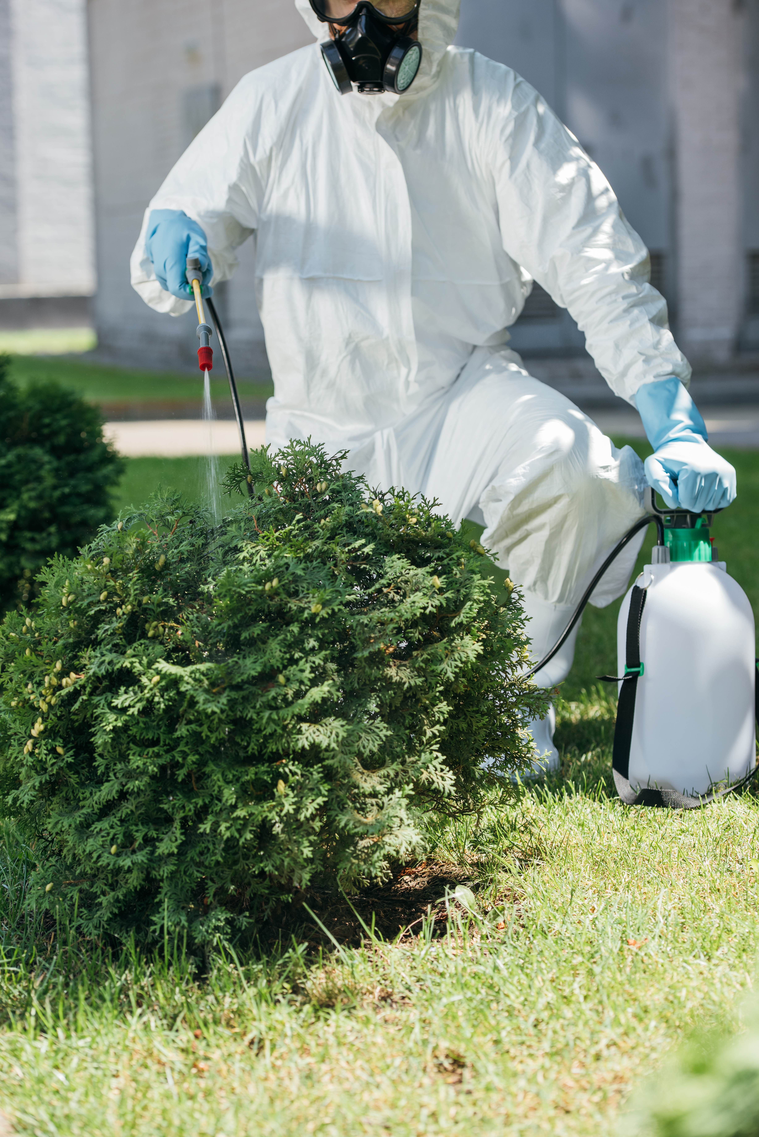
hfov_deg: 15.2
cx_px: 380
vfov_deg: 22.6
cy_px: 568
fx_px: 2844
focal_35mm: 90
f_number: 4.5
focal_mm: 90
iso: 320
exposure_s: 1/500
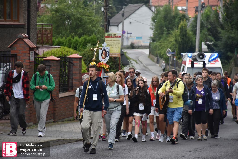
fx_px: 1388
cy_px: 80
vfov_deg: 6.5
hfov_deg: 9.8
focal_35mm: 210
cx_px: 119
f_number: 5.6
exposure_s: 1/500
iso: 1000
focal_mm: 140
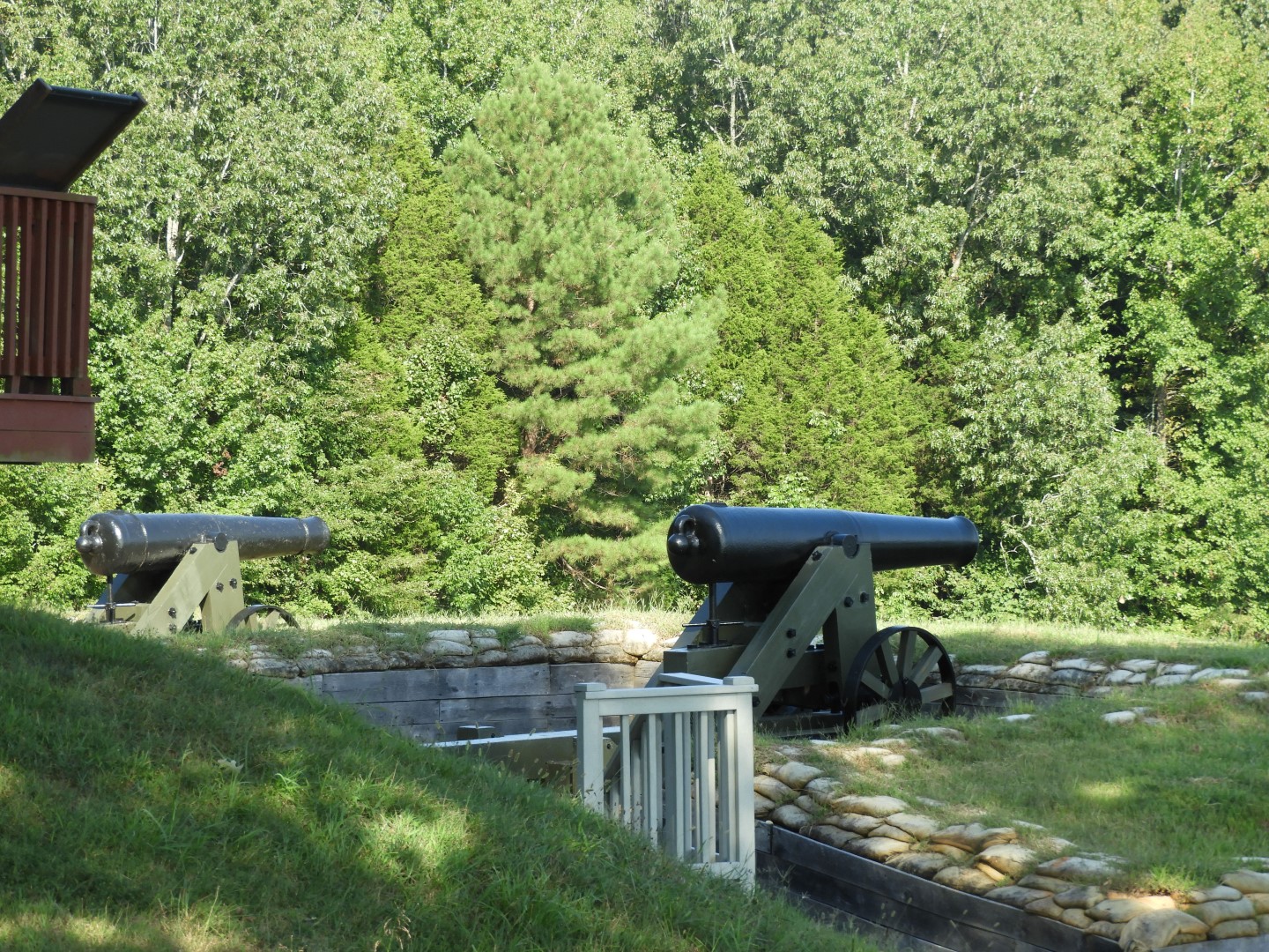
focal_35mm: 170
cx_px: 634
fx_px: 6232
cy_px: 476
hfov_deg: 11.6
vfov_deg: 8.7
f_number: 5.2
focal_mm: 30.5
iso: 100
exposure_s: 1/160
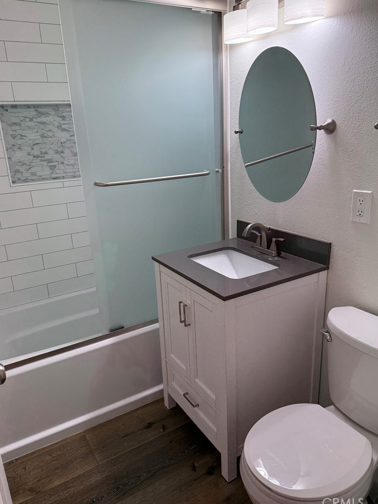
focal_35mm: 25
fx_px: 364
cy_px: 248
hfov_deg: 54.9
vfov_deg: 69.4
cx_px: 185
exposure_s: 1/193
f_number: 1.78
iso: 125
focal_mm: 6.76
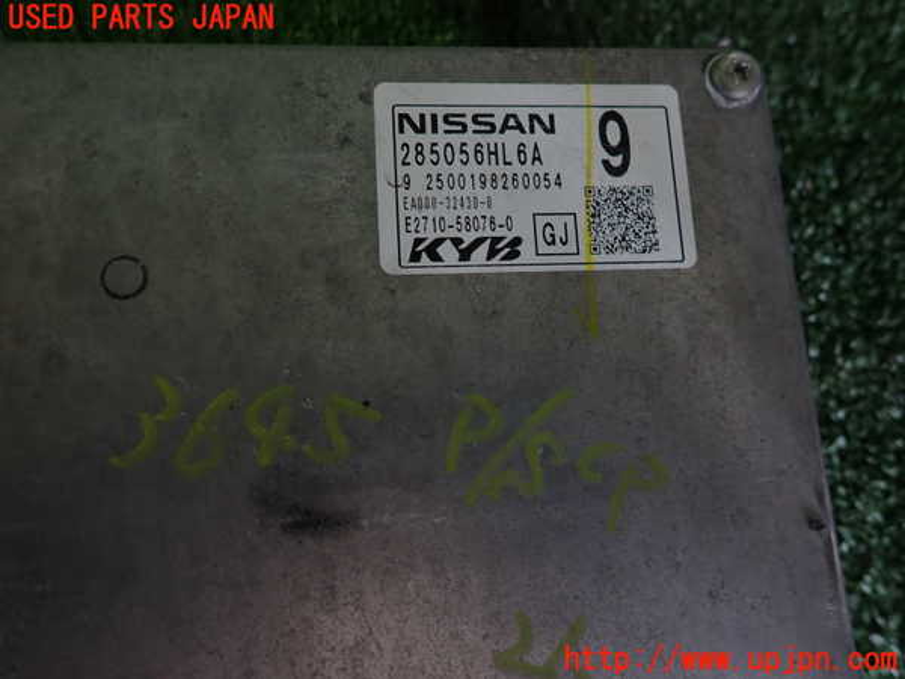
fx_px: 654
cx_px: 452
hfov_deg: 69.4
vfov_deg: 54.9
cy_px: 340
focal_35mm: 25
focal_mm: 4.5
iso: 125
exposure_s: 1/60
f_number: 2
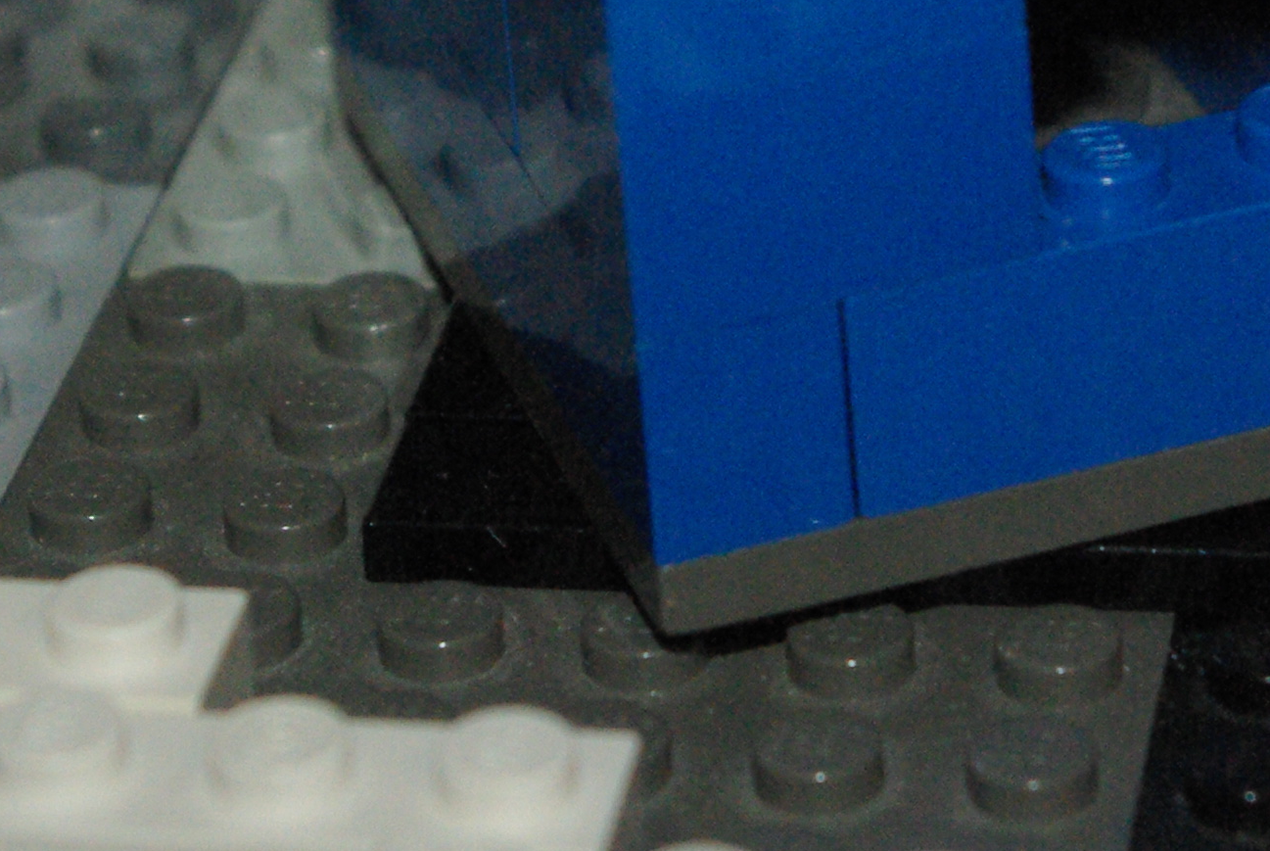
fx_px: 6801
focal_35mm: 192
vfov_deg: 7.1
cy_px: -358
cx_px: 825
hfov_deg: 10.7
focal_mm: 43
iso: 1600
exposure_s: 1/60
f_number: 8
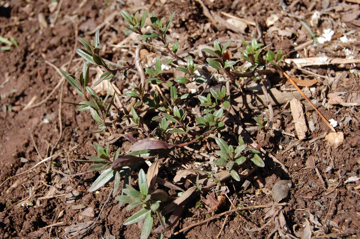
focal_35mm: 60
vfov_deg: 22.6
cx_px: 180
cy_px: 120
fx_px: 600
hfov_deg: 33.4
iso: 200
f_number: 8
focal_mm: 40
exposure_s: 1/250
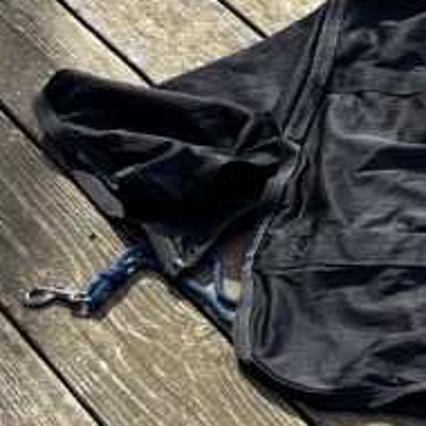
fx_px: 1518
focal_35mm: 109
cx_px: 939
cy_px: 131
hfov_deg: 13.1
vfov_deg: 15.9
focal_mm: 5.96
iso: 50
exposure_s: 1/769
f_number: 1.6
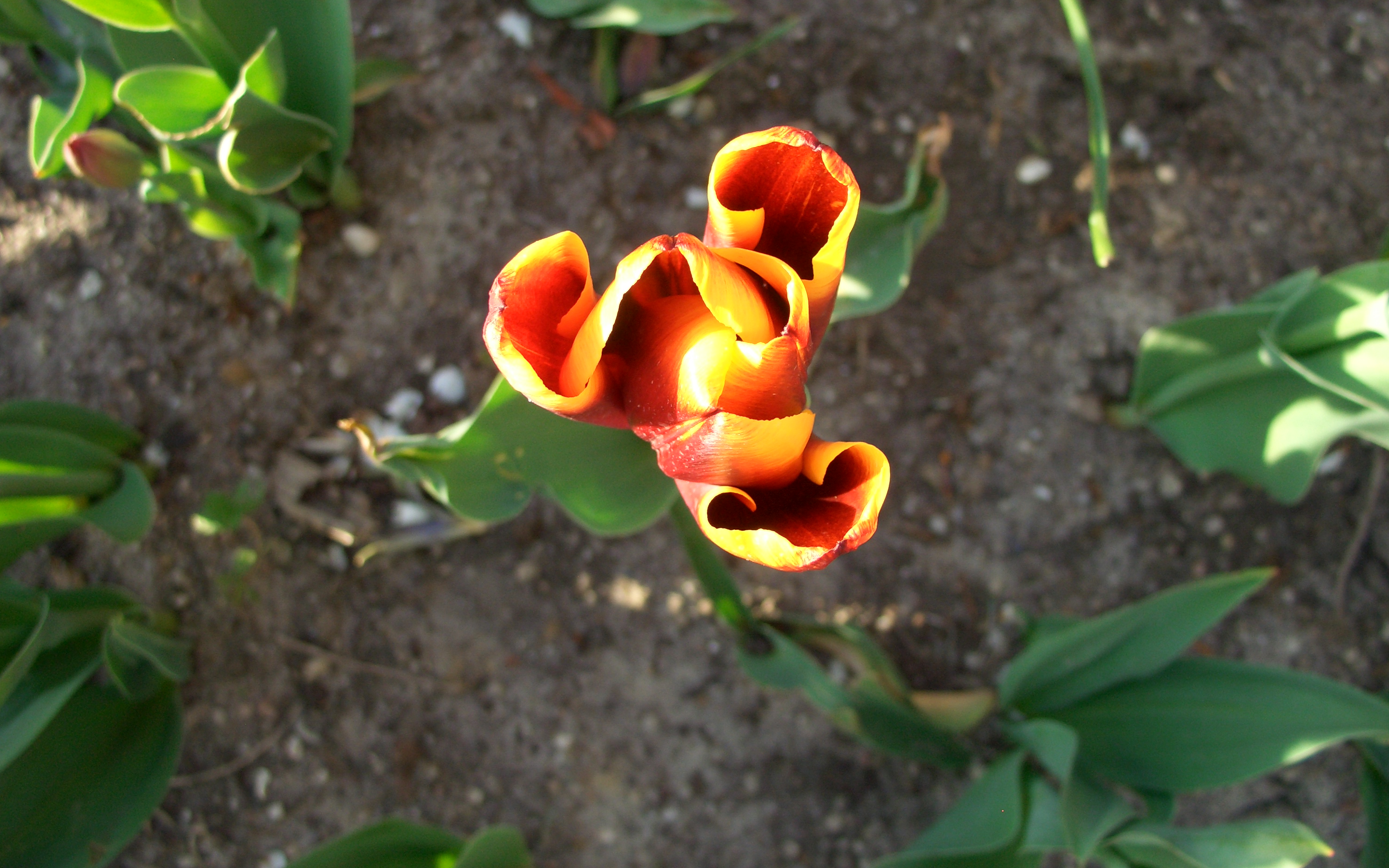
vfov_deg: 35.2
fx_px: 1363
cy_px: 338
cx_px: 682
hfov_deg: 54.0
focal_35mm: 36
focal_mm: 7.1
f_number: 2.8
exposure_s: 1/160
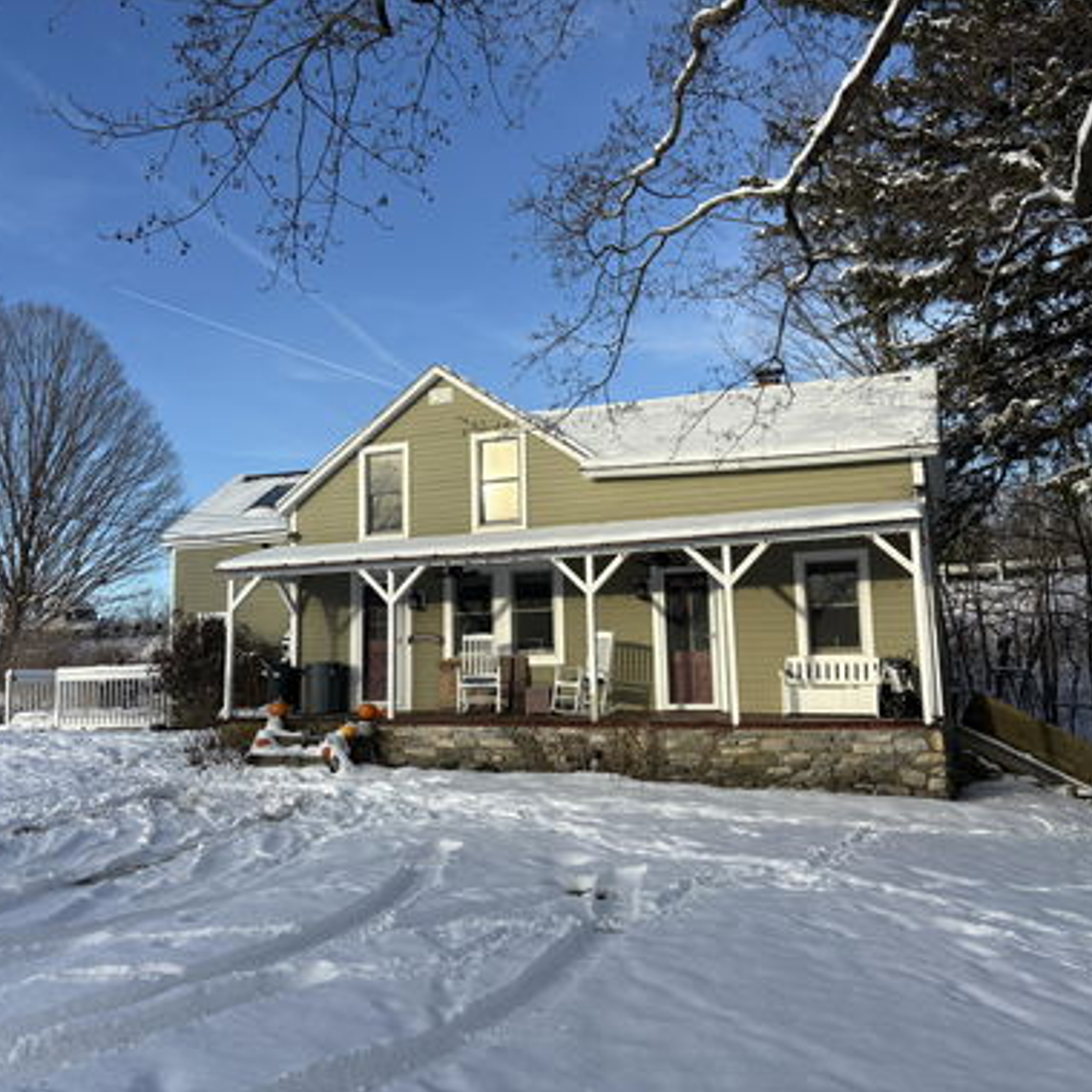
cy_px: 543
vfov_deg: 52.5
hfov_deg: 52.5
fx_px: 1106
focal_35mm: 31
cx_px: 509
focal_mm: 5.96
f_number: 1.6
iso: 64
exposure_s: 1/2538
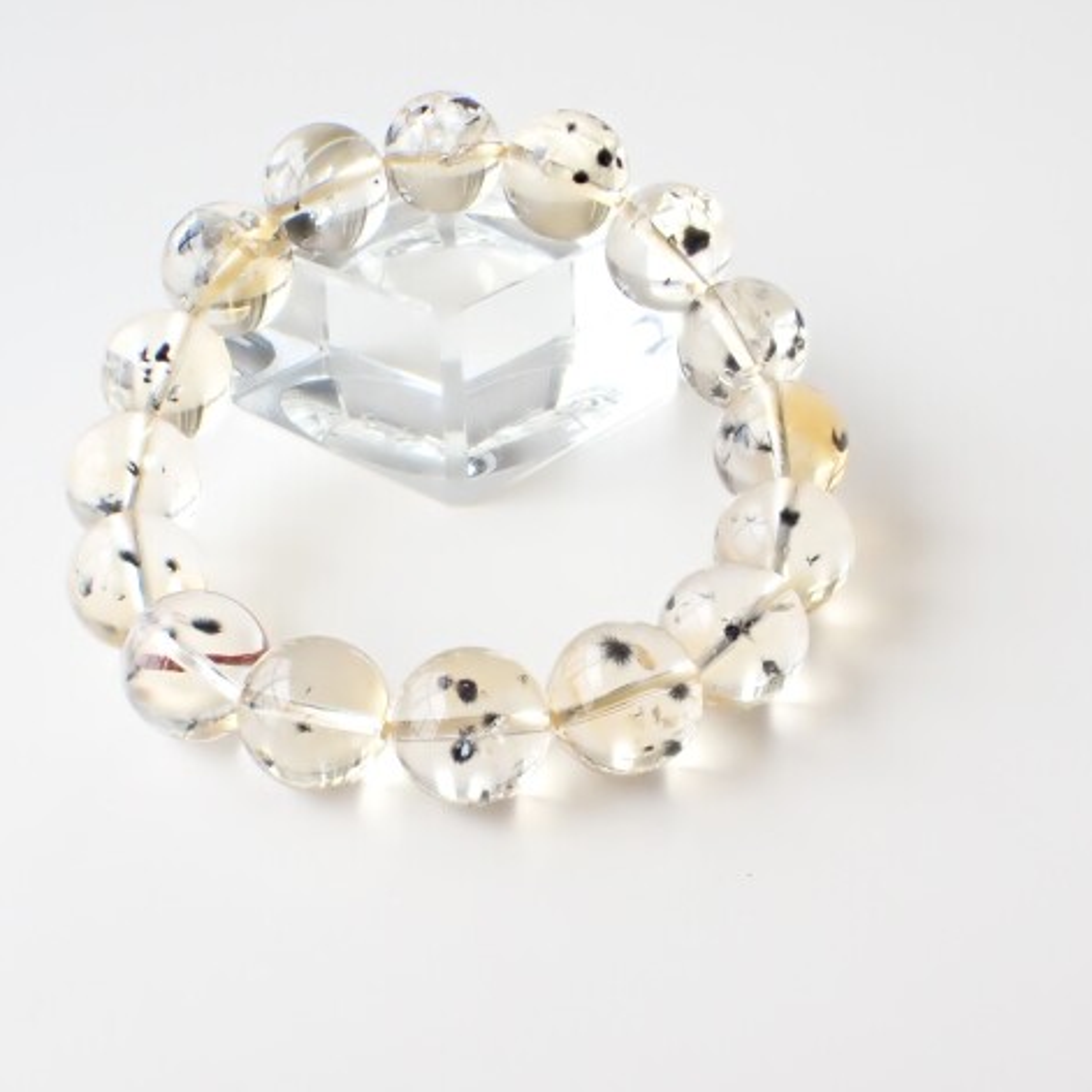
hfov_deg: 45.9
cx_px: 478
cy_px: 554
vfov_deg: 46.0
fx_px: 1285
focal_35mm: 36
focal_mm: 5.4
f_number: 3.2
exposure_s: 1/125
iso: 125
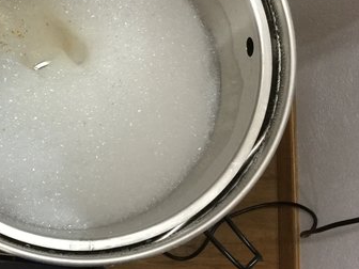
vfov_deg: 24.4
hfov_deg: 31.3
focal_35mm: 59
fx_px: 612
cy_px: 52
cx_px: 44
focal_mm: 3.3
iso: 160
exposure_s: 1/33
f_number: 2.4
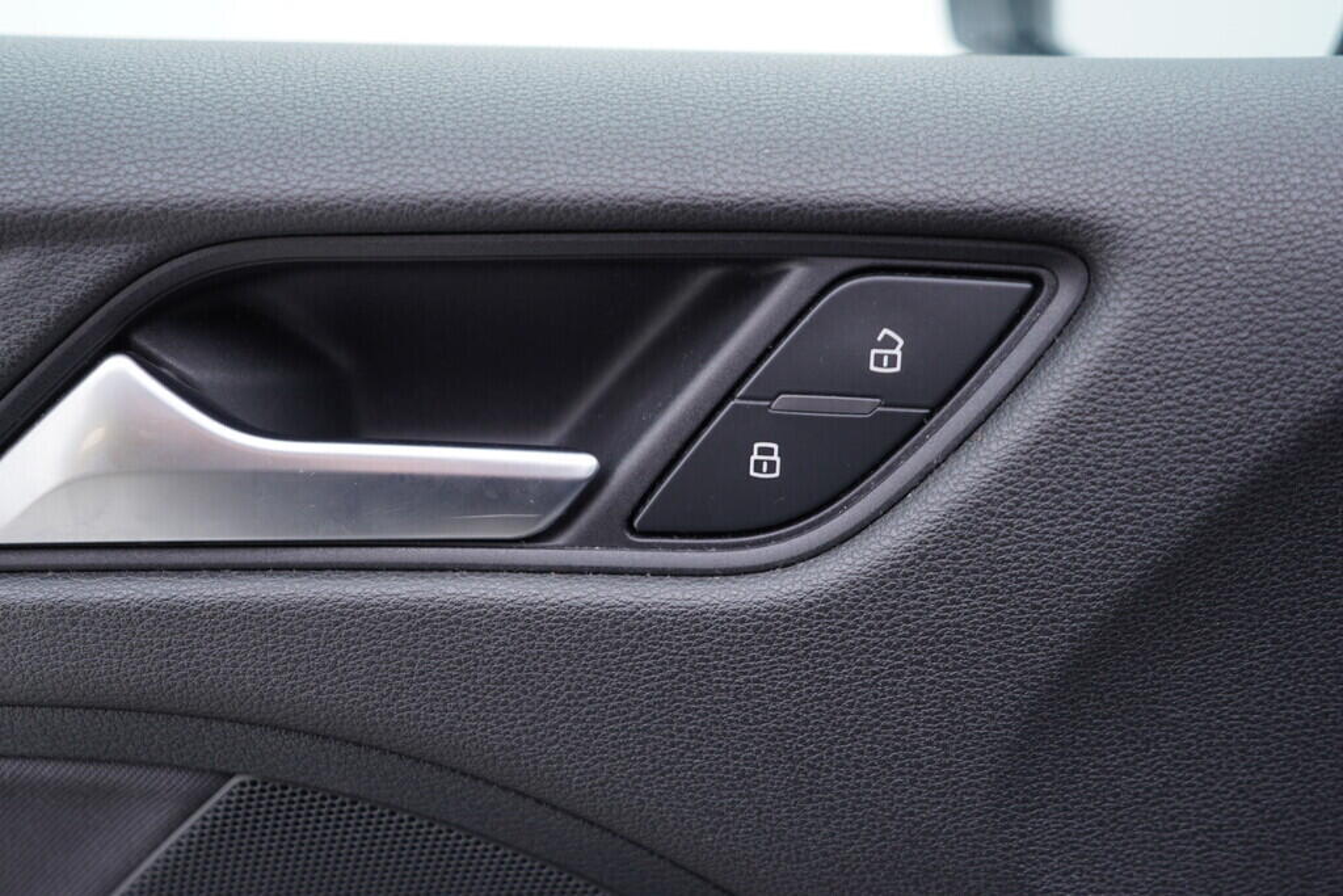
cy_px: 448
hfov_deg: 53.1
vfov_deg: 36.9
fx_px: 1343
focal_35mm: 36
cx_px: 672
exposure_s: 1/40
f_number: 2.8
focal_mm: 24
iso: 160
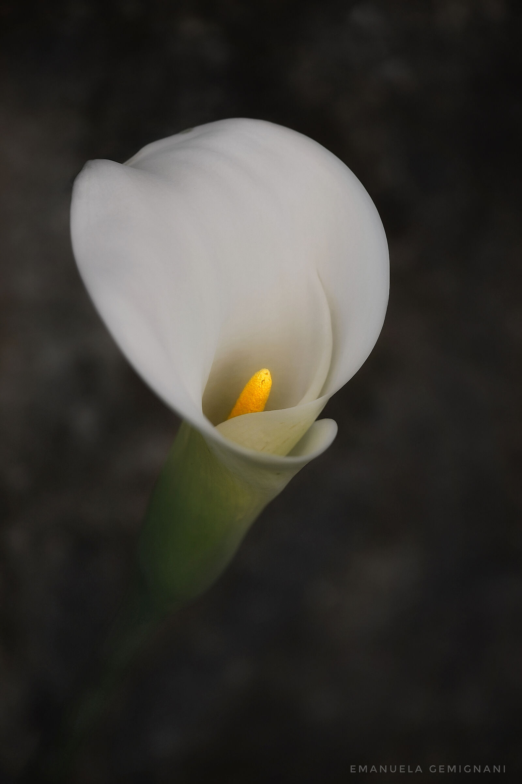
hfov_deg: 13.0
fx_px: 2284
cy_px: 392
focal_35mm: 105
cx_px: 261
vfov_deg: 19.5
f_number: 5.6
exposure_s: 1/1250
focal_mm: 105
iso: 200
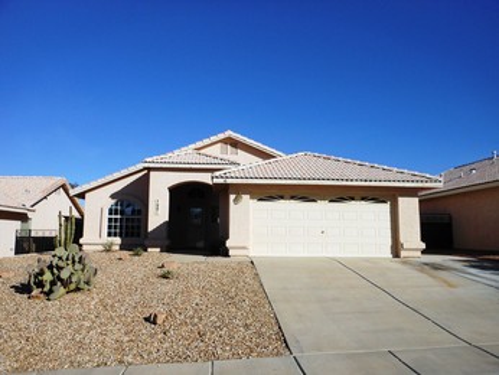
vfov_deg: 49.8
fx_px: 404
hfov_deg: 63.4
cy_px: 188
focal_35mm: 28
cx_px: 250
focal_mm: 5
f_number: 10.4
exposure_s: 1/250
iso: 80
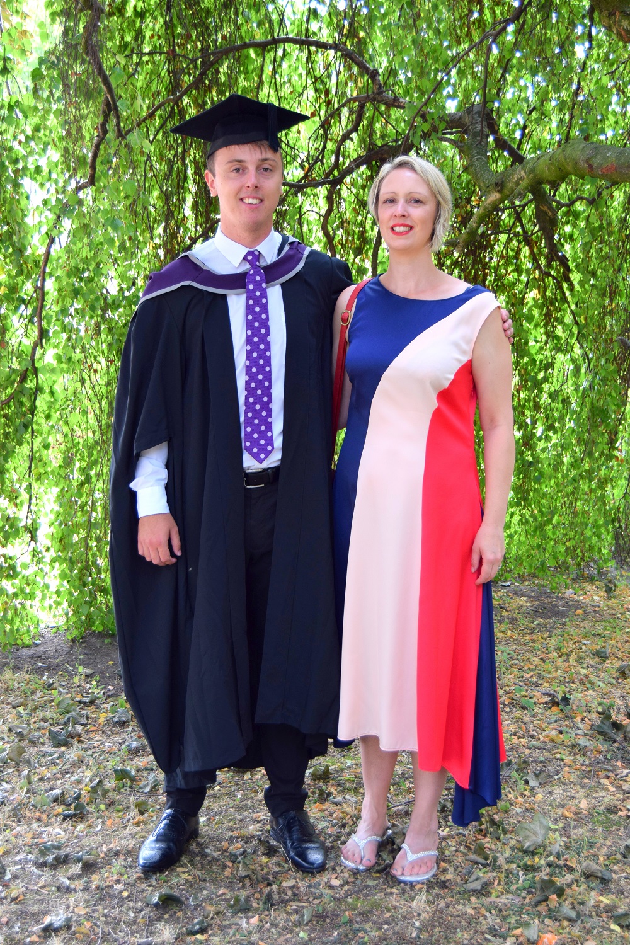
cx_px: 315
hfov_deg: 23.8
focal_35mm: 57
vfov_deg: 35.1
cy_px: 472
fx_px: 1496
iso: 400
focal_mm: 38
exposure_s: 1/80
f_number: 4.8
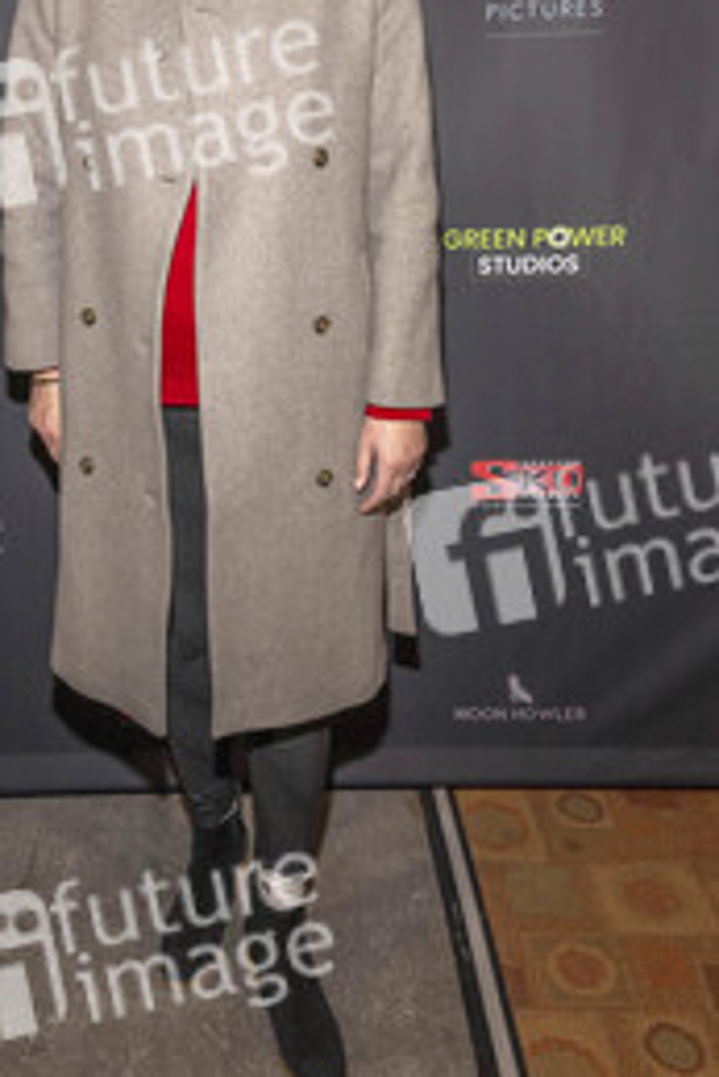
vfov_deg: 50.6
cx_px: 241
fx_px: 1107
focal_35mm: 37
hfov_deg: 35.6
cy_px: 329
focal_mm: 24
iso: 800
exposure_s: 1/200
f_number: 5.6
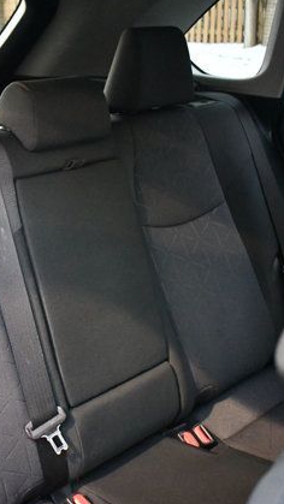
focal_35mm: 48
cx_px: -12
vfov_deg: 42.9
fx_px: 642
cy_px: 252
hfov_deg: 23.7
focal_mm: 20
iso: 8000
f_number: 3.5
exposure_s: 1/60
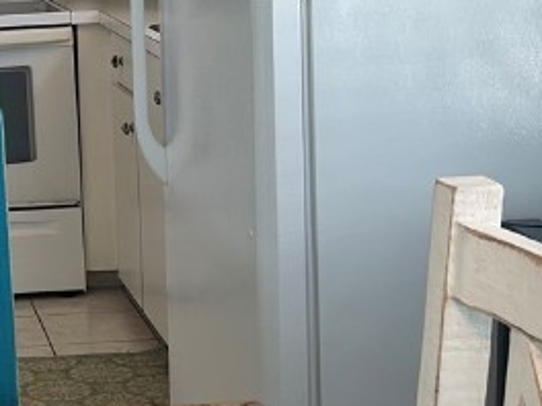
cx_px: -150
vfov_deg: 14.4
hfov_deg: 18.2
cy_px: -6
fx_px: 1581
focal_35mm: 101
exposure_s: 1/120
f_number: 1.5
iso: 32
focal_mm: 5.7
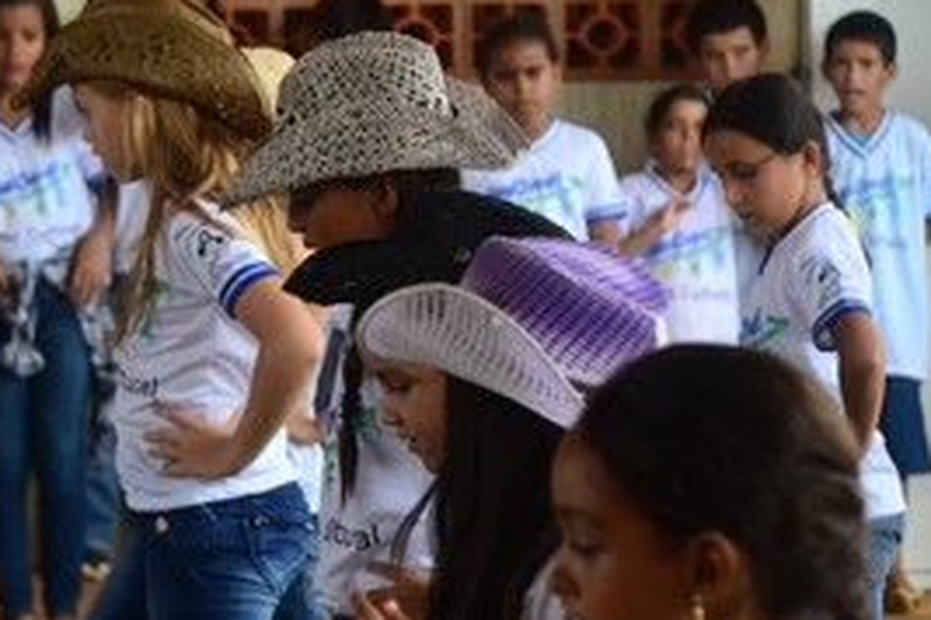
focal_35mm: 253
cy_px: 435
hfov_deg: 8.1
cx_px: 286
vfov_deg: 5.4
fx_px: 6542
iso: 400
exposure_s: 1/160
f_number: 6.3
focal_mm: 100
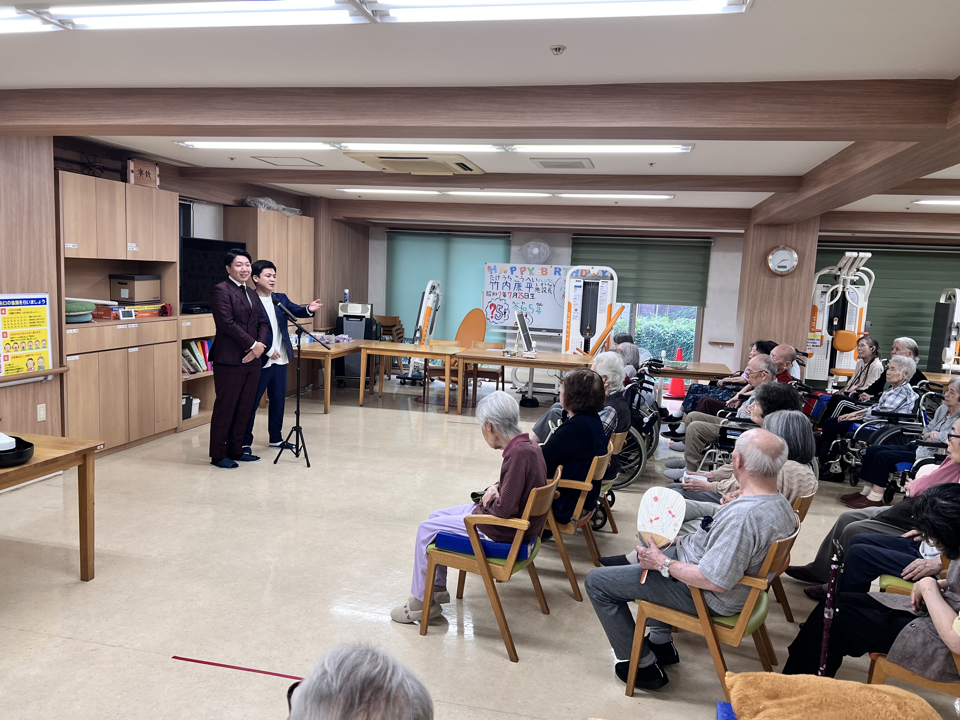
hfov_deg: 67.3
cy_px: 360
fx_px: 721
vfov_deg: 53.1
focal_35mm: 26
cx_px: 480
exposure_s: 1/120
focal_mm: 5.7
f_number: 1.5
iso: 100
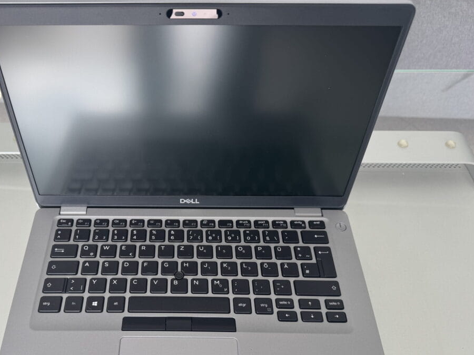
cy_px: 217
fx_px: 438
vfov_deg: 43.9
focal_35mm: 32
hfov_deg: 56.1
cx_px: 177
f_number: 1.78
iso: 64
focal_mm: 6.76
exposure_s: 1/100
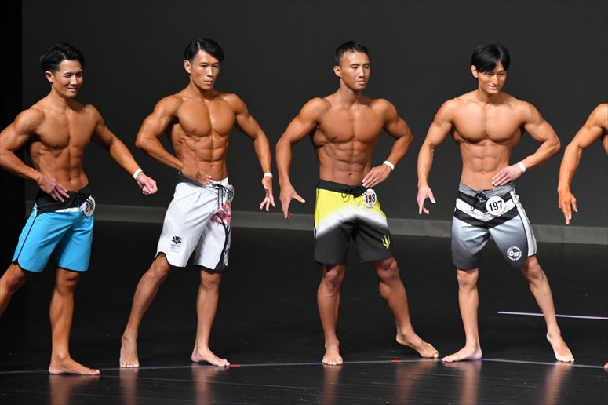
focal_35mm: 315
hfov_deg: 6.5
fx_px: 5317
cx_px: 304
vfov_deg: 4.4
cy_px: 202
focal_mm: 210
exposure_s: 1/400
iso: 5000
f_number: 5.6
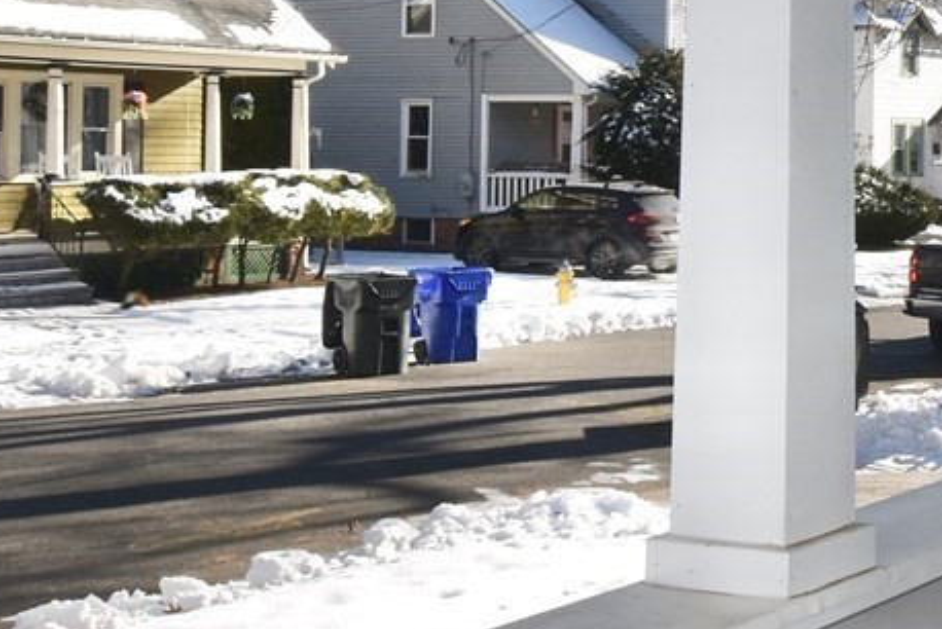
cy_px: 124
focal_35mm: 67
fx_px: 1754
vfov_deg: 20.1
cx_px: 1055
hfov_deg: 27.3
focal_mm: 10
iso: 100
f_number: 10
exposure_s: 1/200
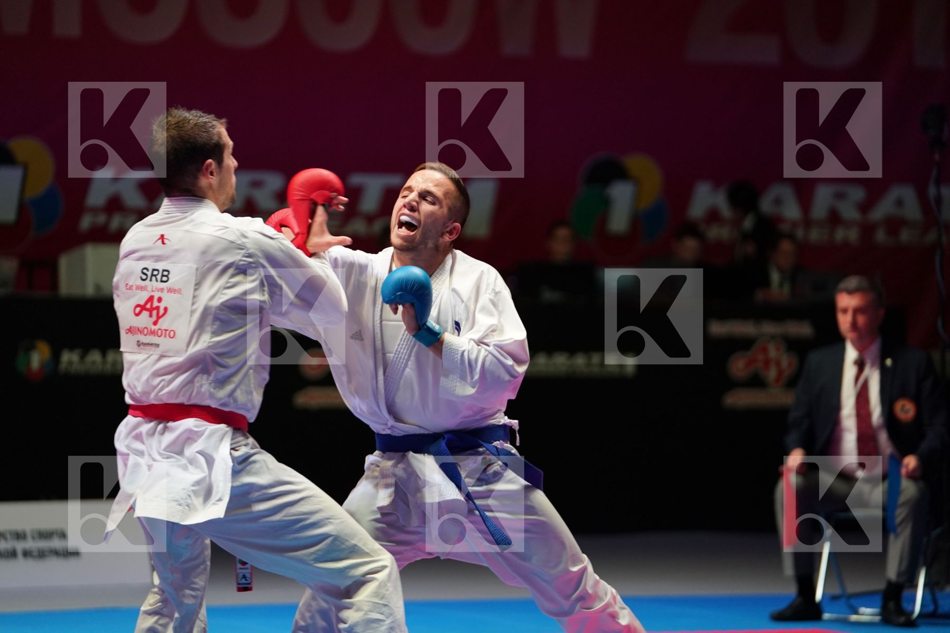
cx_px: 475
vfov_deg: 9.1
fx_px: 3958
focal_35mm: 150
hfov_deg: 13.7
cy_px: 316
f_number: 2.8
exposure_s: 1/1000
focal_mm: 150
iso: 2000
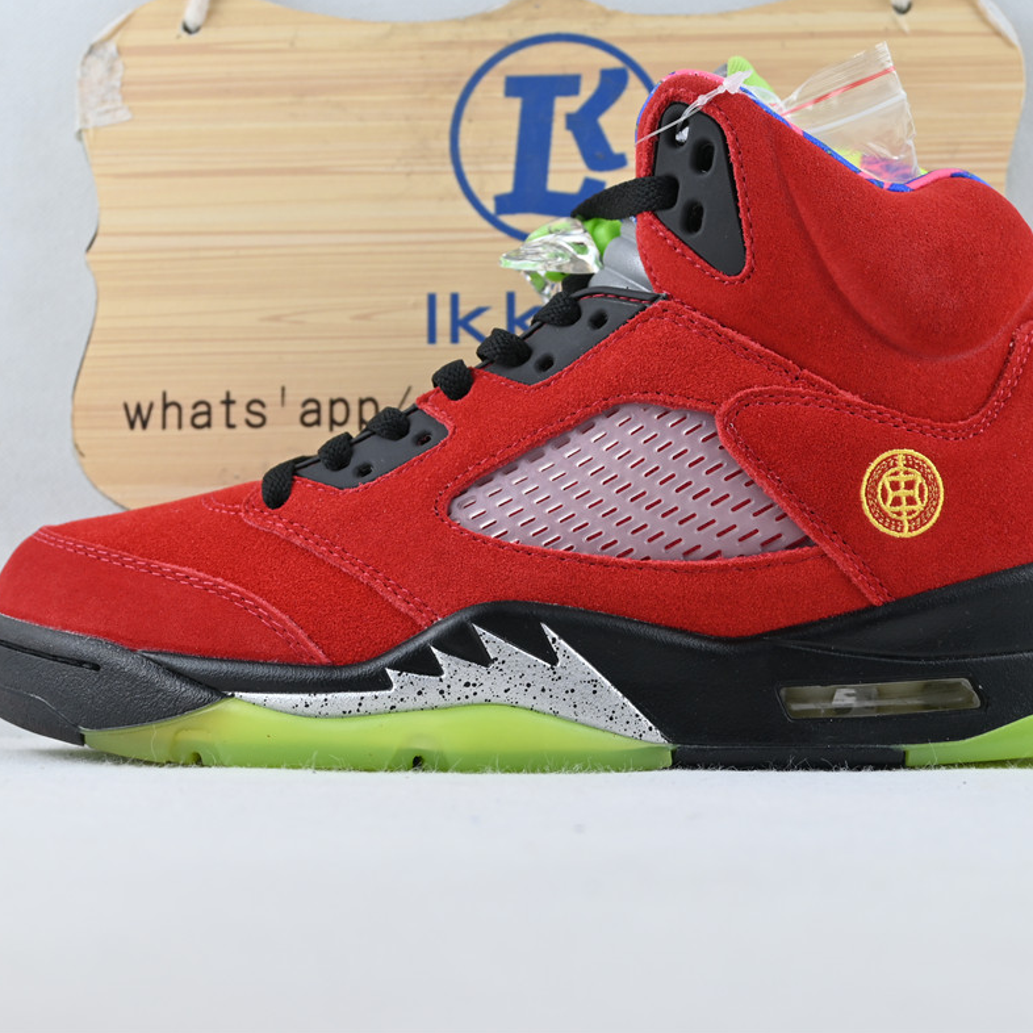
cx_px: 570
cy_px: 513
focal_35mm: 61
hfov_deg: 28.0
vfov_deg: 28.0
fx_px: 2070
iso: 100
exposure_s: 1/50
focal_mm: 31.5
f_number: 5
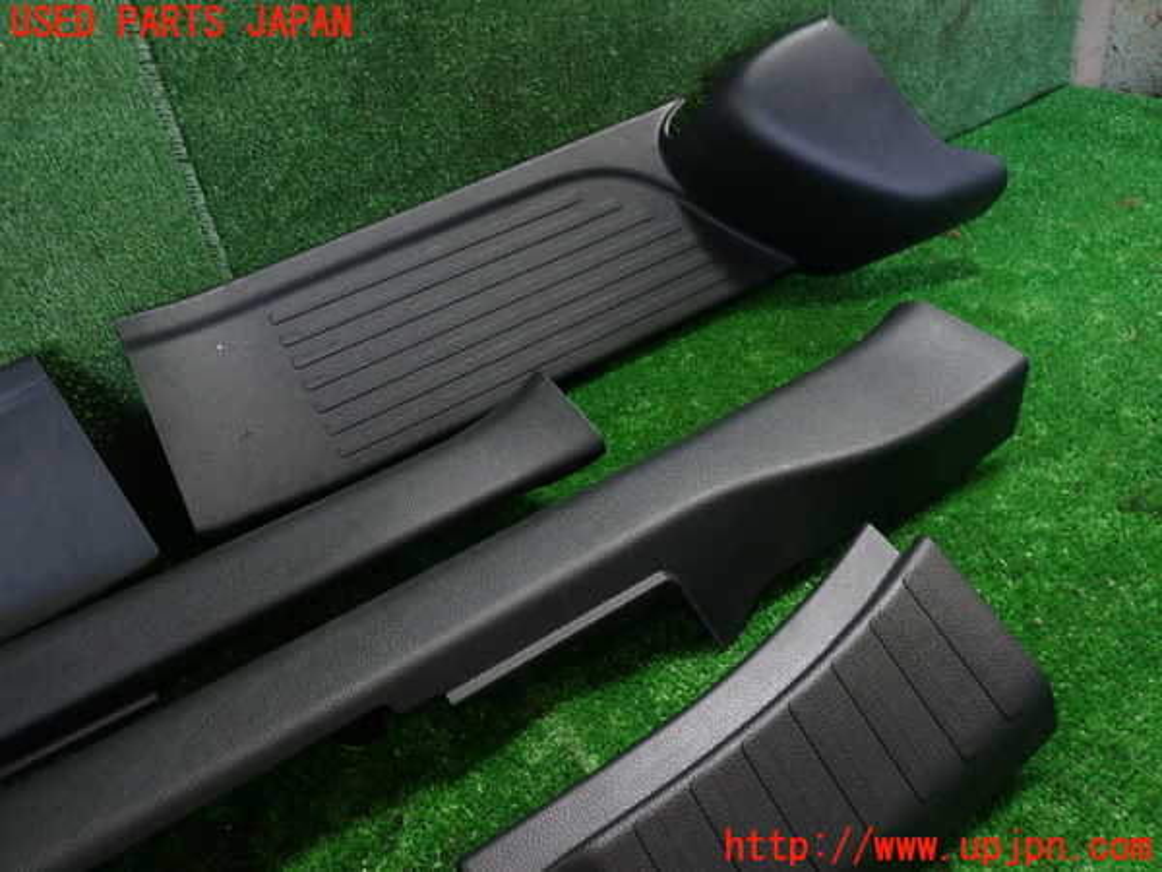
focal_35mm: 30
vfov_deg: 46.8
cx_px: 581
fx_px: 1007
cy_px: 436
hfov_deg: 60.0
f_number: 2.3
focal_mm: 5.4
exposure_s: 1/30
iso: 200
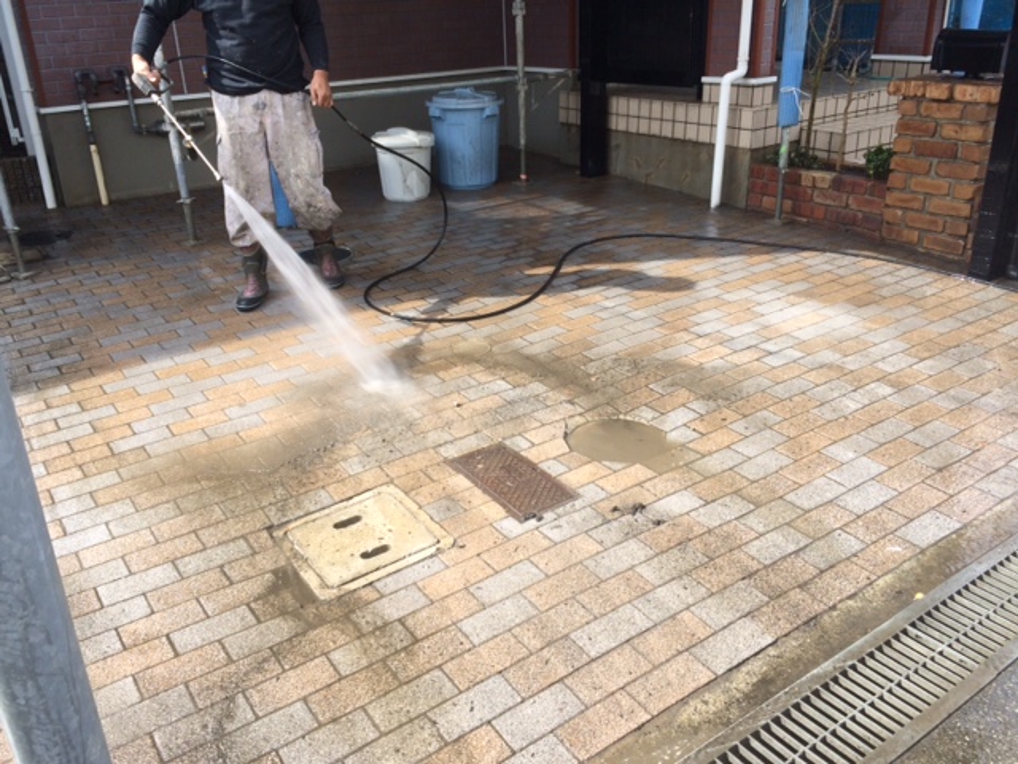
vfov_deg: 48.2
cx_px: 509
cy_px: 382
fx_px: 853
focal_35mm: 29
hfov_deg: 61.7
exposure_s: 1/662
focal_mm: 4.15
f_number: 2.2
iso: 32
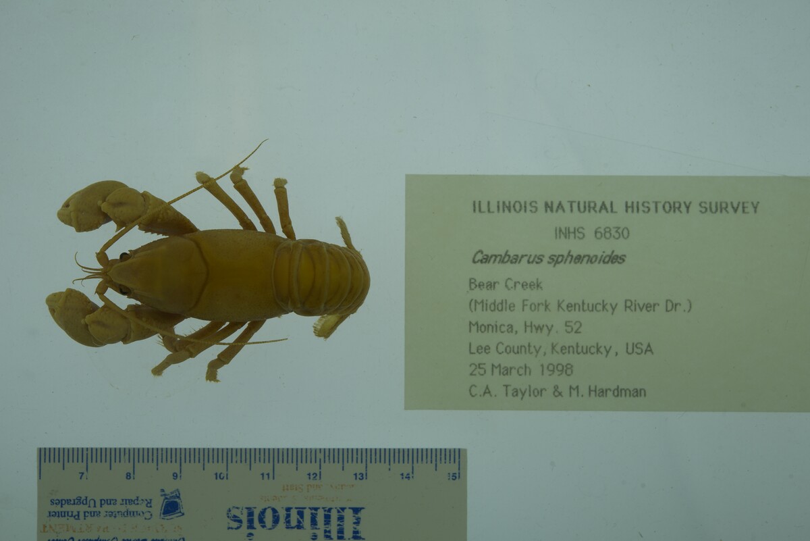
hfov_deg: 33.4
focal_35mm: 60
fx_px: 1350
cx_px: 405
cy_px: 270
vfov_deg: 22.6
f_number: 10
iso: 50
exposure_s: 1/80
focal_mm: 60
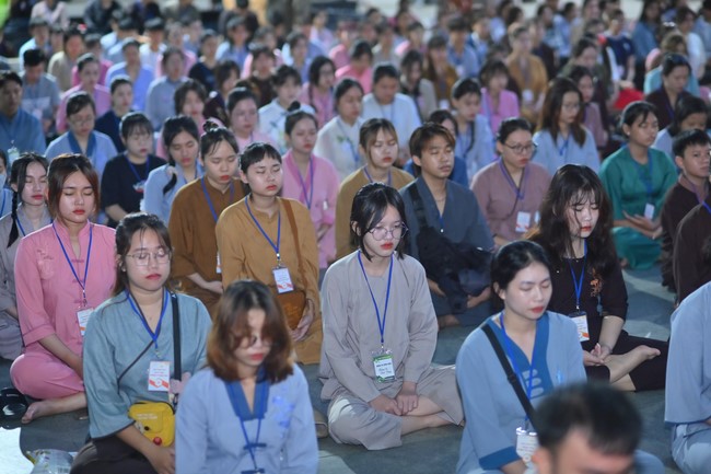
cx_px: 356
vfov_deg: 16.1
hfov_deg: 23.9
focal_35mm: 85
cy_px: 237
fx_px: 1678
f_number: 2.2
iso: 1600
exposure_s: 1/80
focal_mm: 85
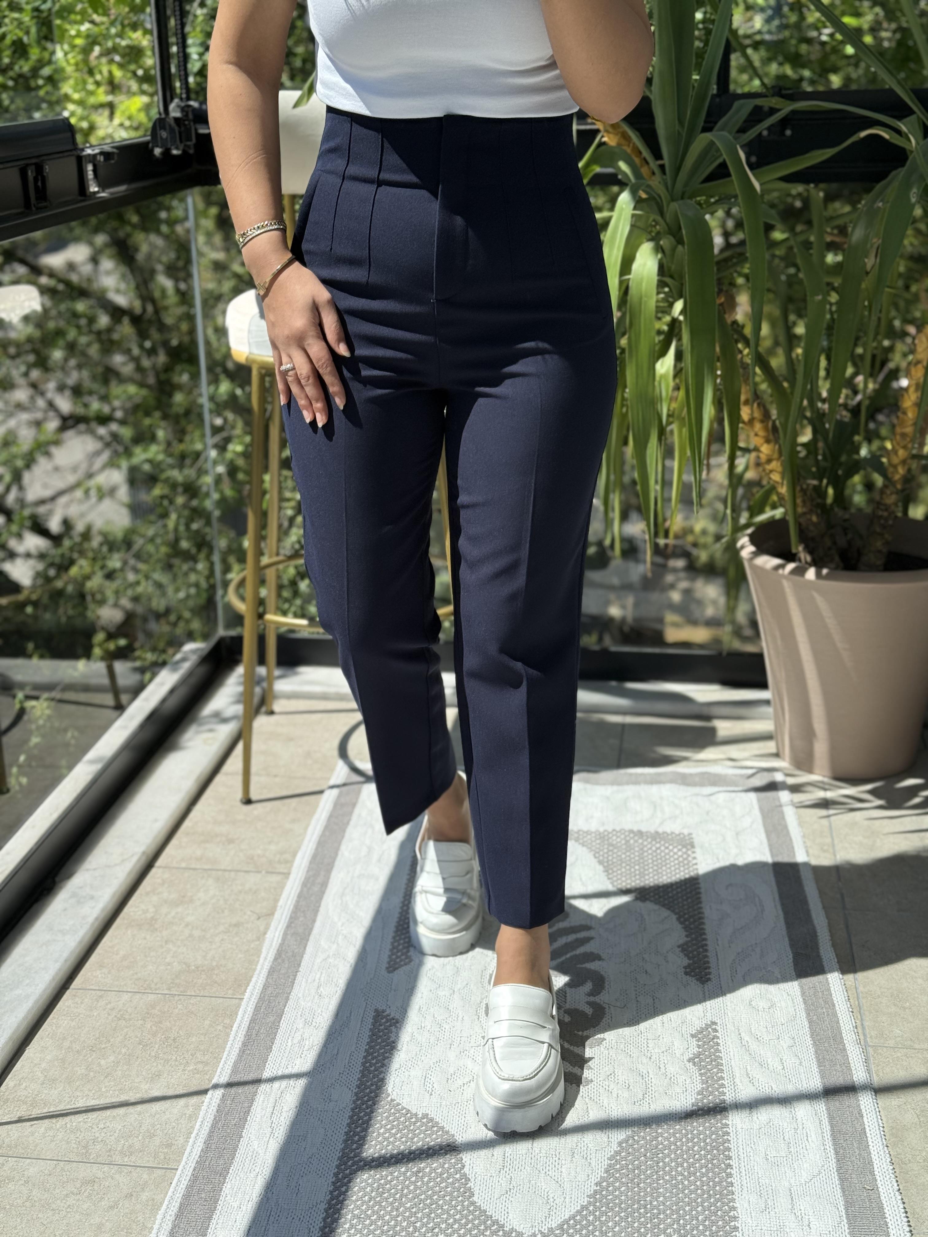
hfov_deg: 30.3
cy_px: 618
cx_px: 464
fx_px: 1716
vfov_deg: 39.7
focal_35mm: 48
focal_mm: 6.76
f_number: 1.78
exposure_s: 1/1285
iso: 64
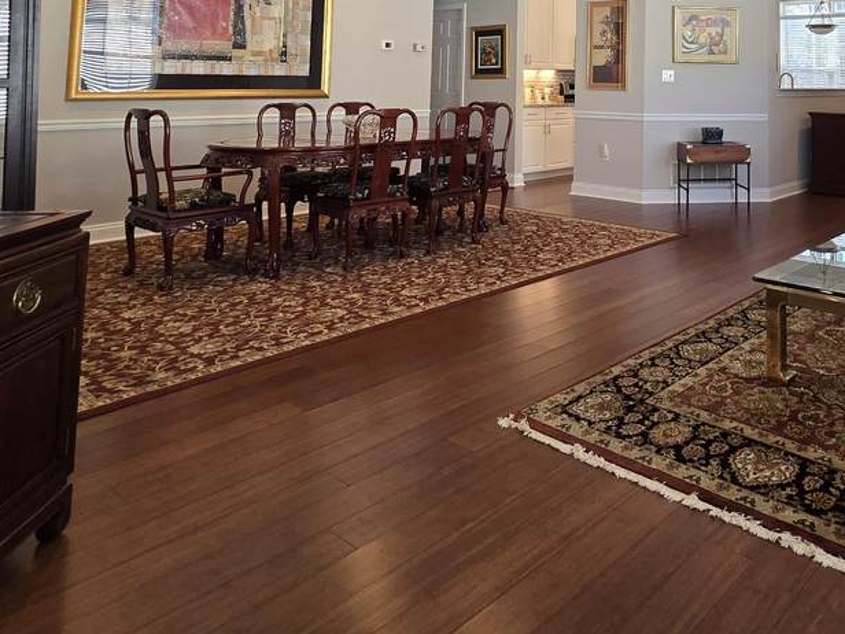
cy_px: 32
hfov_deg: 61.1
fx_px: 659
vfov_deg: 45.2
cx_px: 649
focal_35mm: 27
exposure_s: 1/60
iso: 100
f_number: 2.2
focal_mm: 2.2
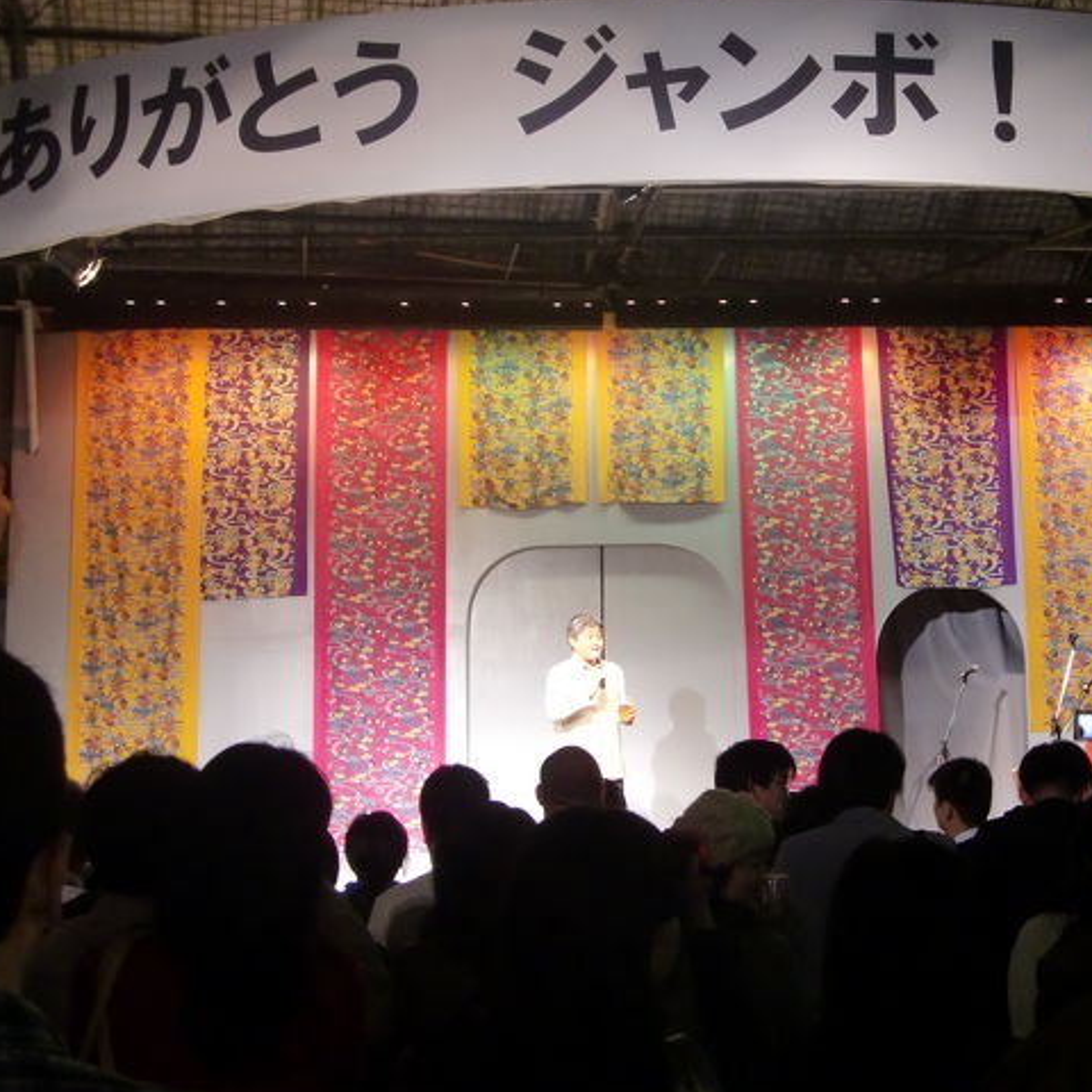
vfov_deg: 31.1
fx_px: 1963
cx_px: 692
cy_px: 543
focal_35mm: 55
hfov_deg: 30.9
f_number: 3.3
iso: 400
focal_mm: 8.2
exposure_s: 1/50
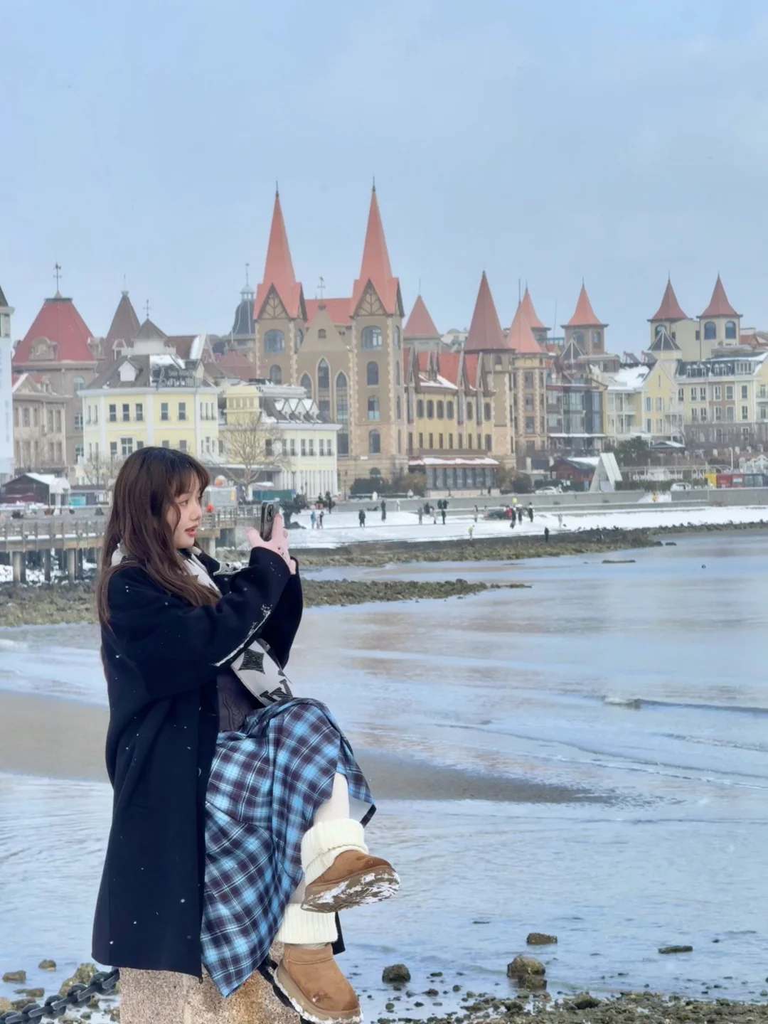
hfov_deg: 12.3
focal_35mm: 120
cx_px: 384
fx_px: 3550
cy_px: 512
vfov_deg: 16.4
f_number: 2.8
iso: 50
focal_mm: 15.66
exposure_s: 1/436
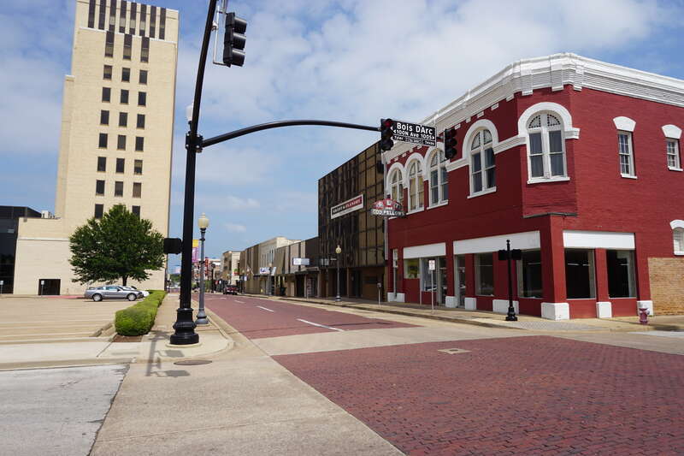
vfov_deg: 53.1
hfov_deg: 73.8
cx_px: 342
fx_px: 456
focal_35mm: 24
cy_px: 228
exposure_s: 1/160
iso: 100
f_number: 11
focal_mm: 16
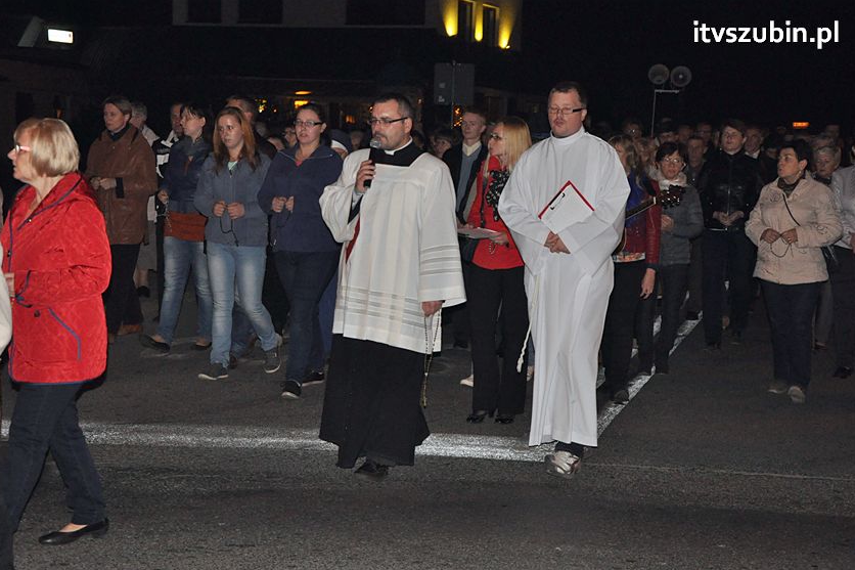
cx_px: 426
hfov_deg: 31.4
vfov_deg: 21.2
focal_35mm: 64
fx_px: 1520
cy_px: 287
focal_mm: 42
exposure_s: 1/60
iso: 2000
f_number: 5
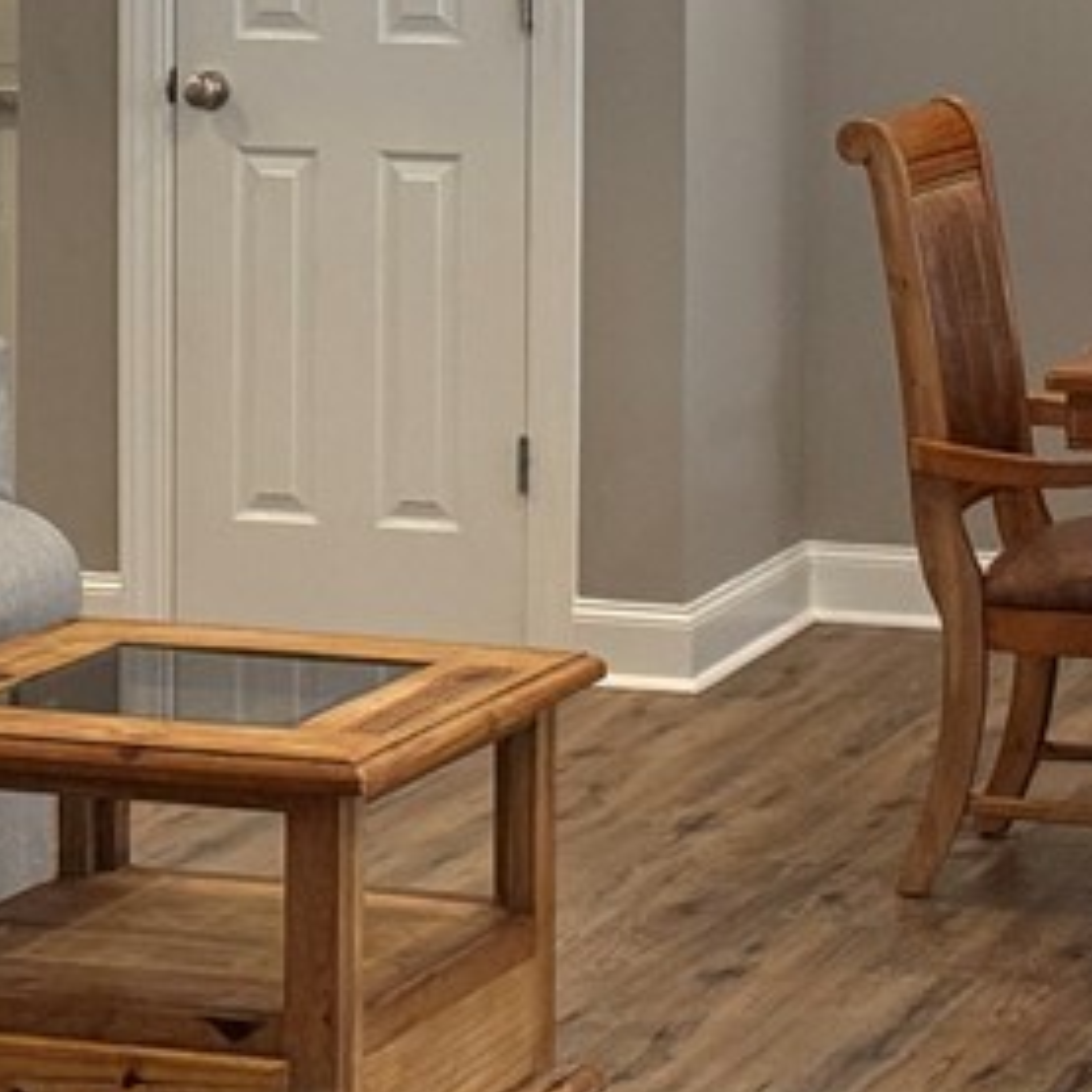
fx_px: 5603
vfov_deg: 11.0
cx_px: 804
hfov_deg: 11.1
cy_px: 12
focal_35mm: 157
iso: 160
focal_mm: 6.76
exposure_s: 1/120
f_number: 1.78
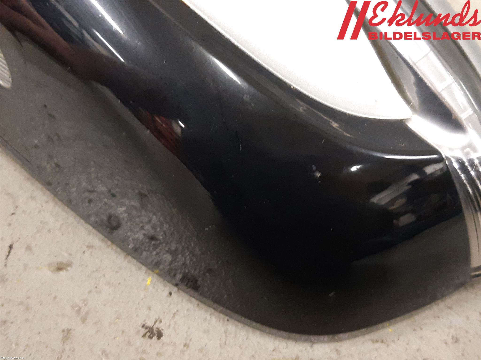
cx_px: 240
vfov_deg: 53.1
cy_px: 180
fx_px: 361
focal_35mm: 26
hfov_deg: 67.3
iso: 250
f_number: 1.7
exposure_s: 1/33
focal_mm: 3.93
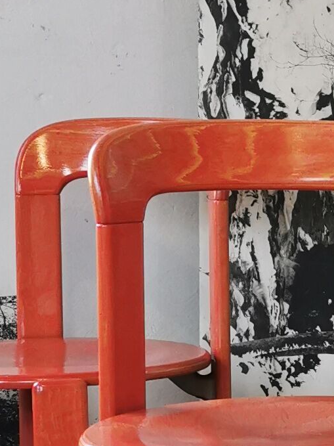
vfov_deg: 13.6
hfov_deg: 9.6
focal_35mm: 145
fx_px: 1866
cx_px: 631
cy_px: 277
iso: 200
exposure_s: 1/60
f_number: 1.6
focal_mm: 5.56
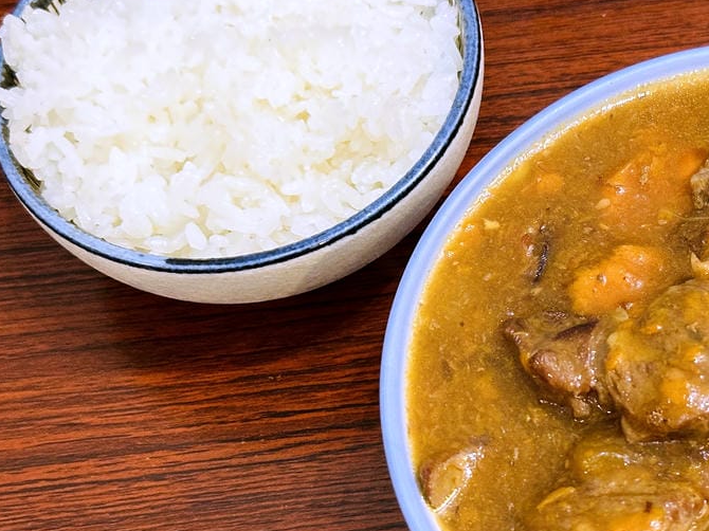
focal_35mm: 86
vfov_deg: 17.1
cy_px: 312
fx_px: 1761
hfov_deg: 22.4
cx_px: 590
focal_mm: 6.86
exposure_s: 1/40
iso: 250
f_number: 1.78
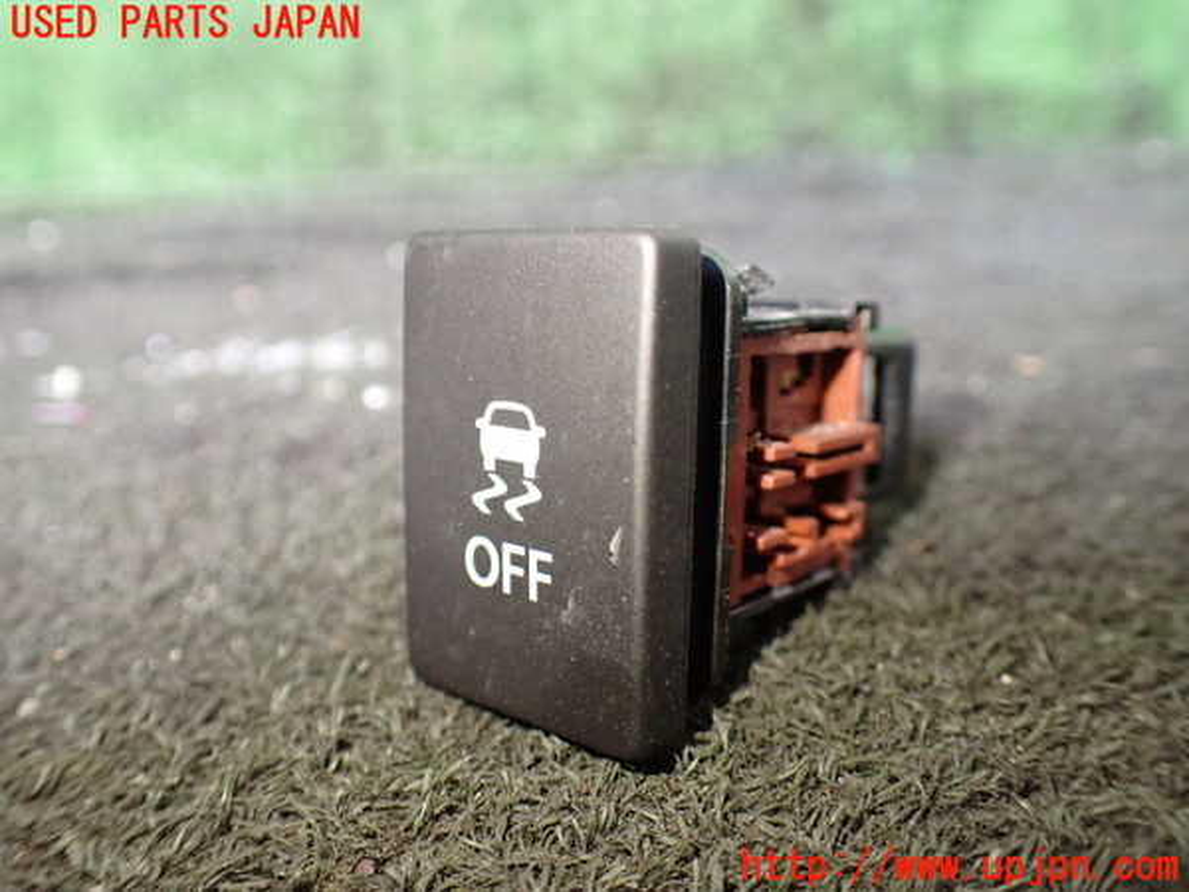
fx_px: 1030
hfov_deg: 60.0
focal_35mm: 30
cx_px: 594
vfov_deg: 46.8
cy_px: 446
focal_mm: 5.4
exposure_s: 1/80
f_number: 2.3
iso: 800
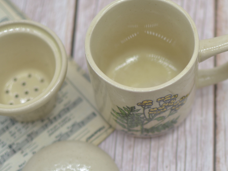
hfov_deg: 19.6
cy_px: 108
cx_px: 152
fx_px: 658
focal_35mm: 100
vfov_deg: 14.8
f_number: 1.8
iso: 100
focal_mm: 35
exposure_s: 1/500
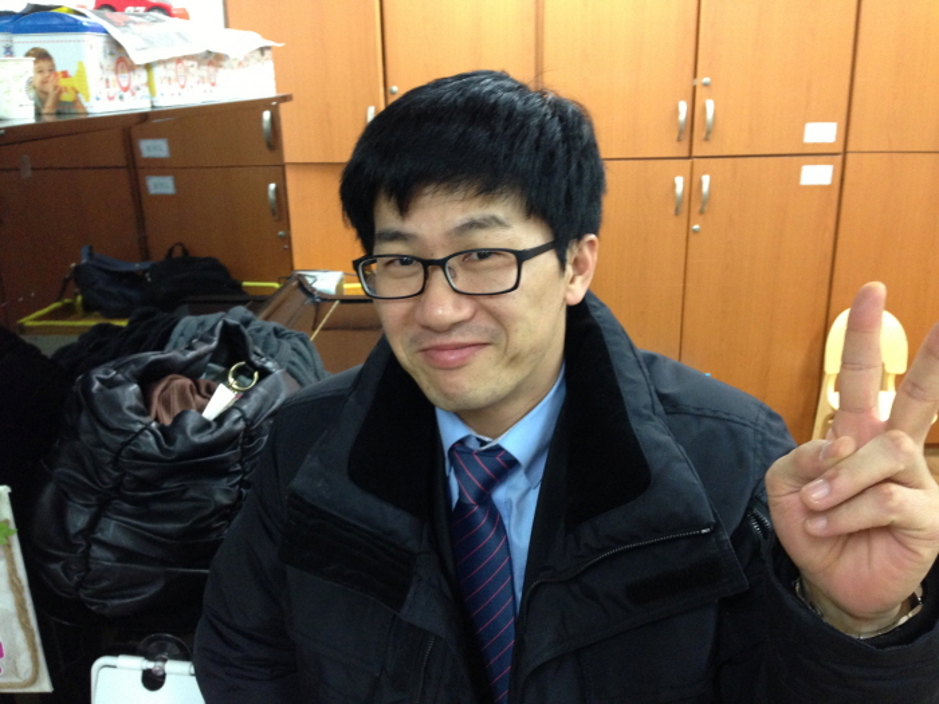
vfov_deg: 42.9
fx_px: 895
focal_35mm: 33
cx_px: 470
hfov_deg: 55.4
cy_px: 352
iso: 320
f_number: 2.4
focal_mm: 4.13
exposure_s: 1/20
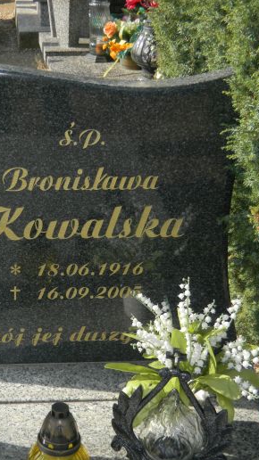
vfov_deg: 31.0
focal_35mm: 68
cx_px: 35
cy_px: 232
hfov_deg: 17.5
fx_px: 831
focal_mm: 8.3
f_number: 4.1
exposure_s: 1/369
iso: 80
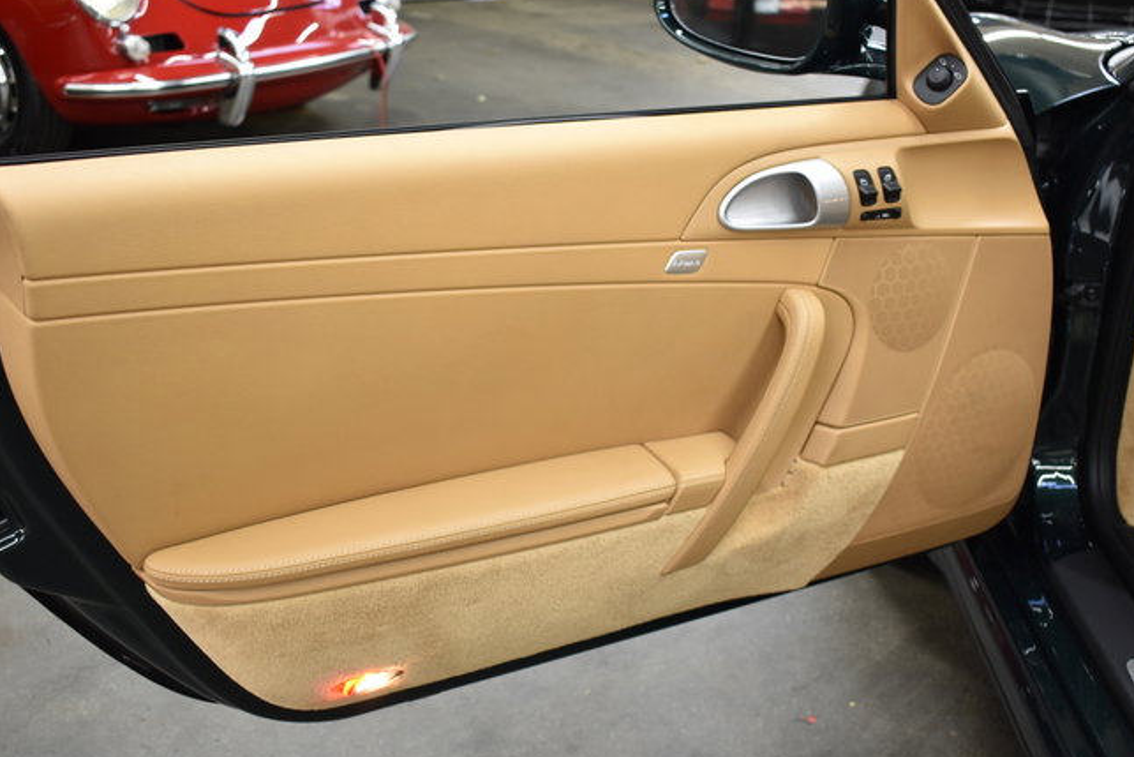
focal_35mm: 43
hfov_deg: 45.4
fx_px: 1355
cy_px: 385
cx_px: 591
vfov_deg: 31.2
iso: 800
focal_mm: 24
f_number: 3.8
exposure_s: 1/40
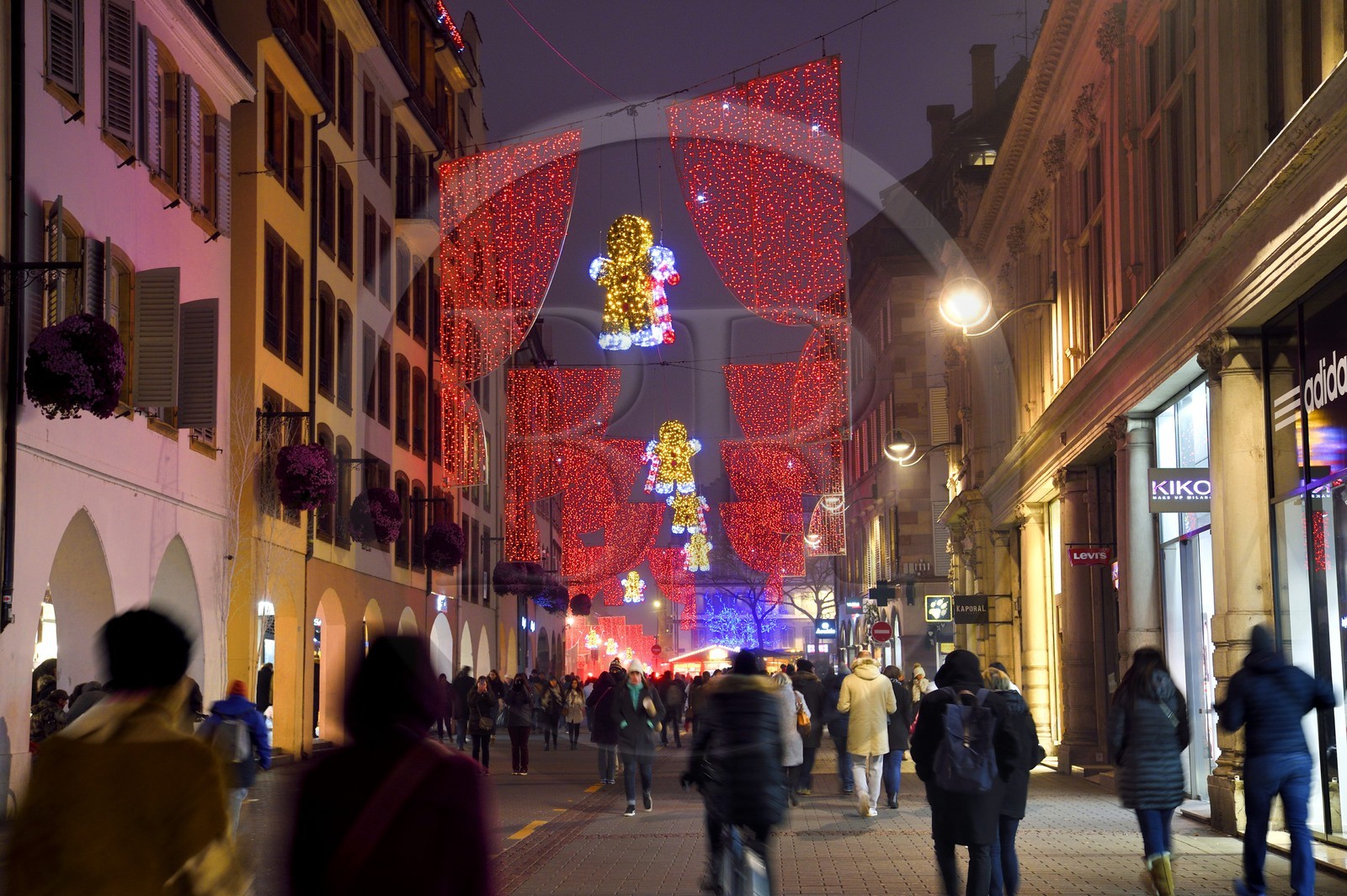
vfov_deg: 24.6
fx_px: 2056
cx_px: 674
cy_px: 448
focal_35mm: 55
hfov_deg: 36.3
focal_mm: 55
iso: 800
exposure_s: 1/6
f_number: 7.1
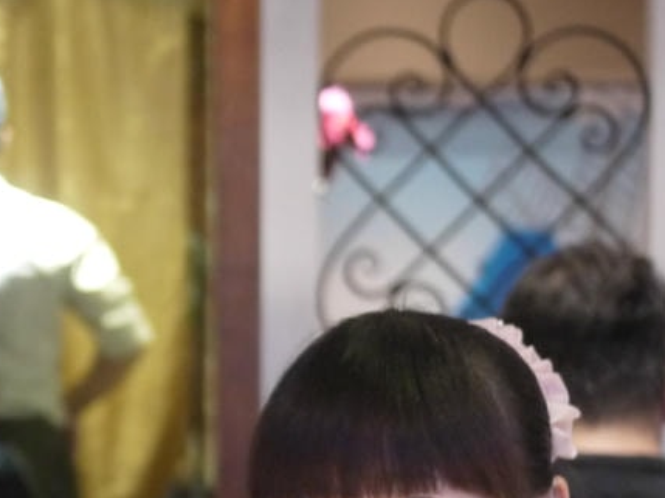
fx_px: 2150
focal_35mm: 112
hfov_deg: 17.4
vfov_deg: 12.9
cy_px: 568
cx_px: 113
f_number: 1.7
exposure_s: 1/40
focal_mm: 20
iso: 800
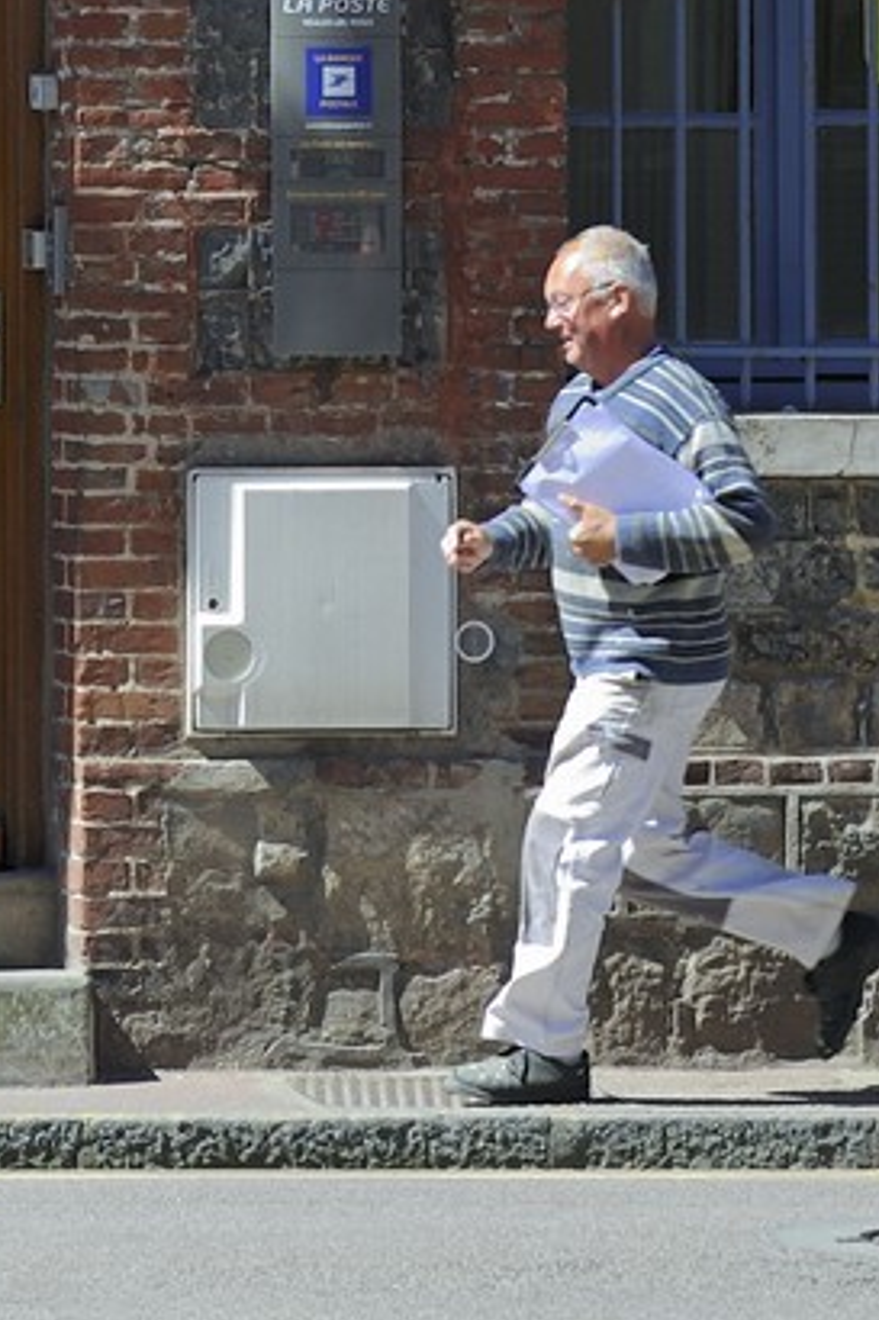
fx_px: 25034
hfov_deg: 2.0
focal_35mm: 683
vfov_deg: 3.0
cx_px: 174
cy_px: -1046
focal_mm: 175
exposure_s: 1/320
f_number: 4.5
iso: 200
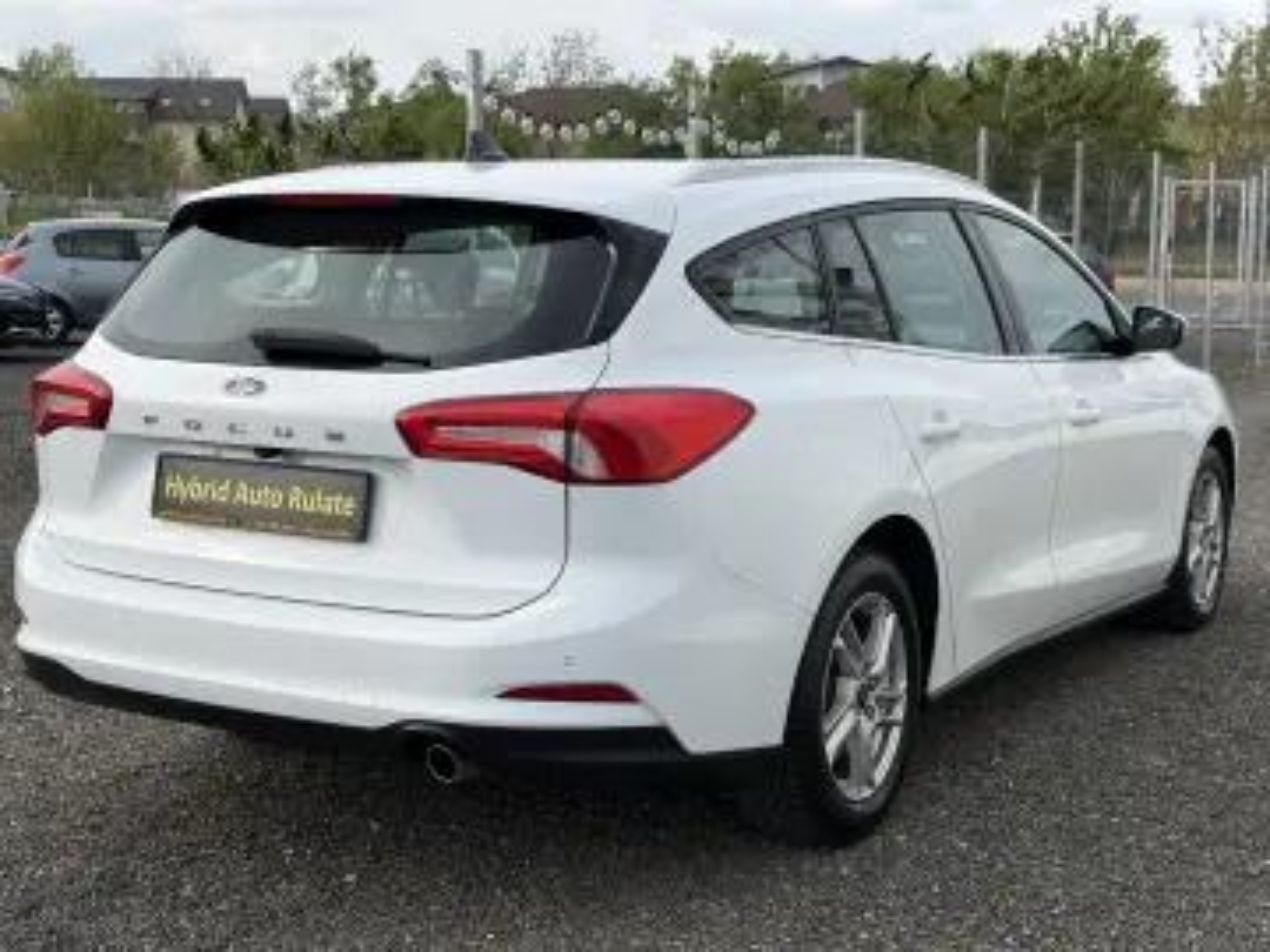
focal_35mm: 52
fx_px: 1908
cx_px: 635
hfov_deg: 36.8
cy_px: 476
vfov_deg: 28.0
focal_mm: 5.96
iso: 32
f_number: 1.6
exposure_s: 1/2364
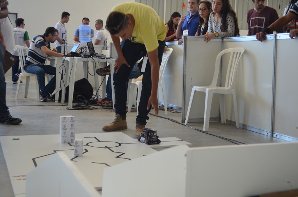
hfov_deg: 41.2
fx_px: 396
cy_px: 98
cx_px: 149
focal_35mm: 48
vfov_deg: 27.9
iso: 450
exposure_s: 1/60
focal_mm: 32
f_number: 4.8
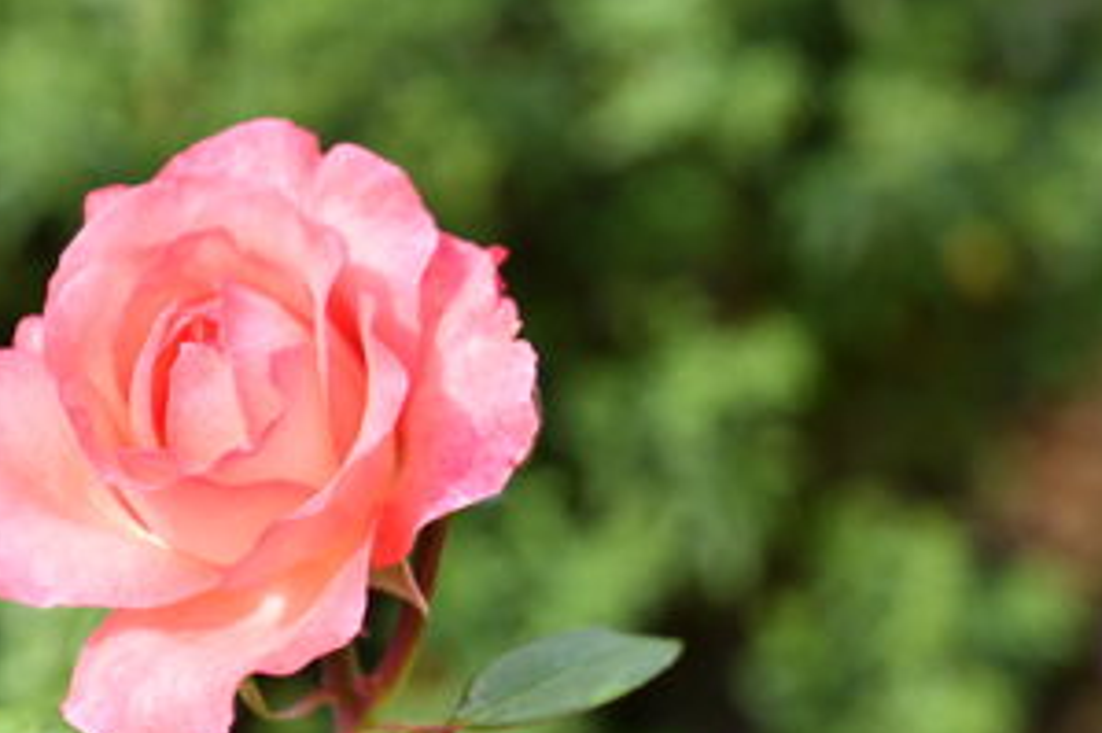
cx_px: 560
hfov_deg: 10.2
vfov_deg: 6.8
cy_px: 333
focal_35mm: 201
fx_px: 6149
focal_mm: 100
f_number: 5.6
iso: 100
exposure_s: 1/160
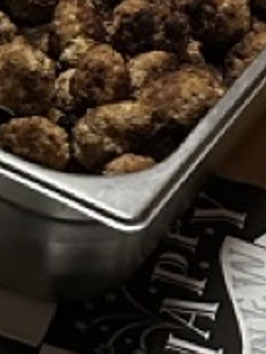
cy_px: -4
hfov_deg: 8.2
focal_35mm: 171
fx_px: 1752
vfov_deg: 11.4
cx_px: -303
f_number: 1.78
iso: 640
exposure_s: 1/50
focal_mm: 6.86
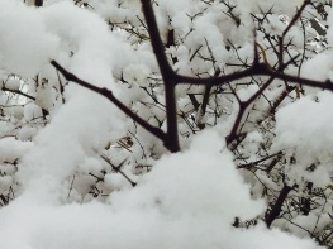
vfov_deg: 12.4
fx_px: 1087
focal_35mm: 113
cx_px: -137
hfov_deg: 16.2
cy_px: -135
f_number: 2.2
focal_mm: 4.15
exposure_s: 1/860
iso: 32
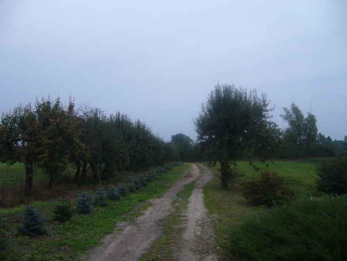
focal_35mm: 35
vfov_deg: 40.7
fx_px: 351
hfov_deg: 52.6
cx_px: 174
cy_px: 130
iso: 100
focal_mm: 5.8
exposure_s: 1/60
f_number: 2.8
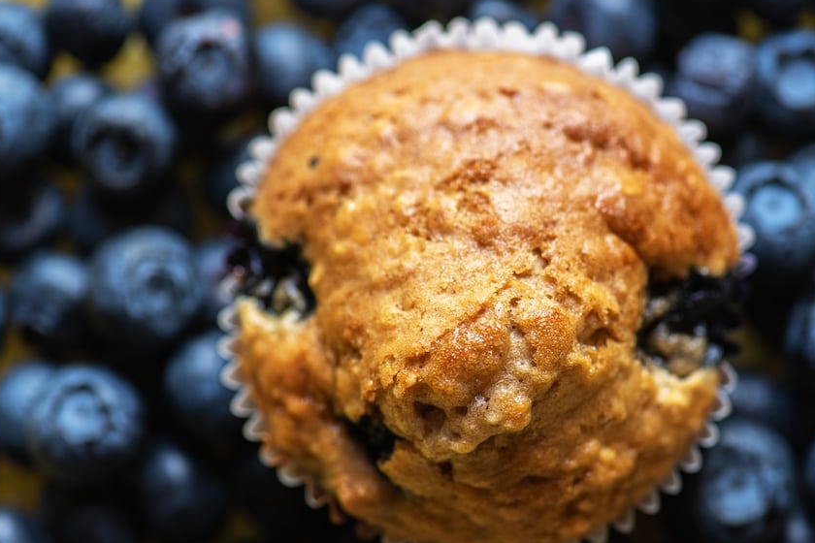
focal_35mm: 135
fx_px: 3056
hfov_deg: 15.2
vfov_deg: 10.2
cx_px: 494
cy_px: 335
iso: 200
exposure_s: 1/80
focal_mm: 105
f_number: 5.6
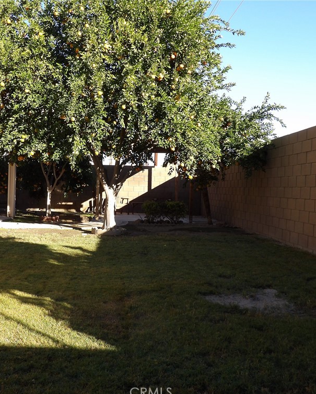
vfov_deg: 49.1
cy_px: 200
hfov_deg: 39.7
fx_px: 432
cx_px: 108
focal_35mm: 37
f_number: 3.4
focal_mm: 5
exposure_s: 1/279
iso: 100
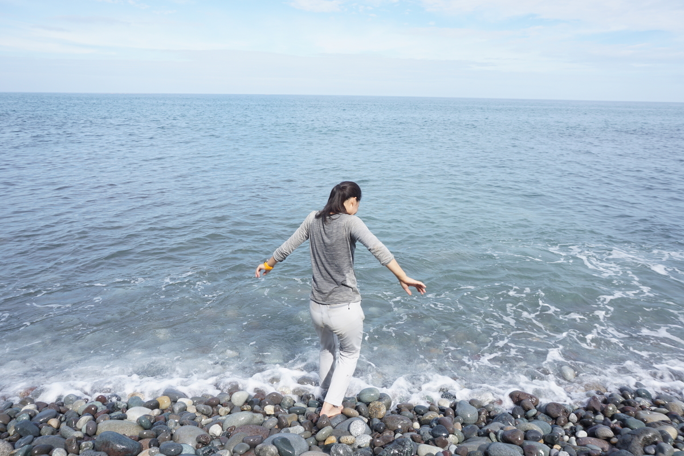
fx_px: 456
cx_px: 342
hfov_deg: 73.7
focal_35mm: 24
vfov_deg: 53.1
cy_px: 228
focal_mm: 16
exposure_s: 1/160
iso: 100
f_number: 8
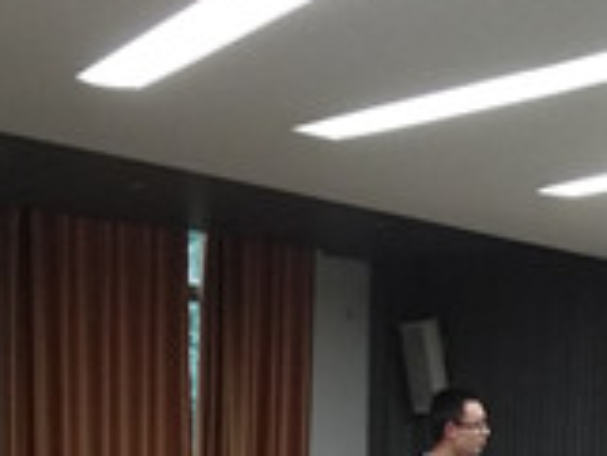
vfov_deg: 16.1
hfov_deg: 23.2
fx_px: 1474
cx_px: 354
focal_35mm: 84
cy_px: 680
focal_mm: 3.66
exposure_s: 1/30
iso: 500
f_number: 2
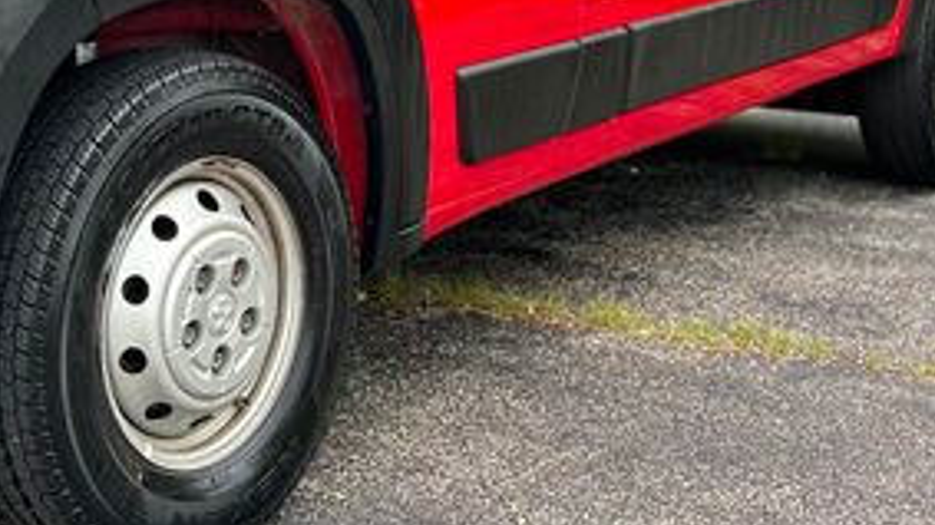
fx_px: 1586
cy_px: -145
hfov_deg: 31.6
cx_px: 126
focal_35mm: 64
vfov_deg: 17.7
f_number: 1.5
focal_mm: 5.7
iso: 50
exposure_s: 1/436
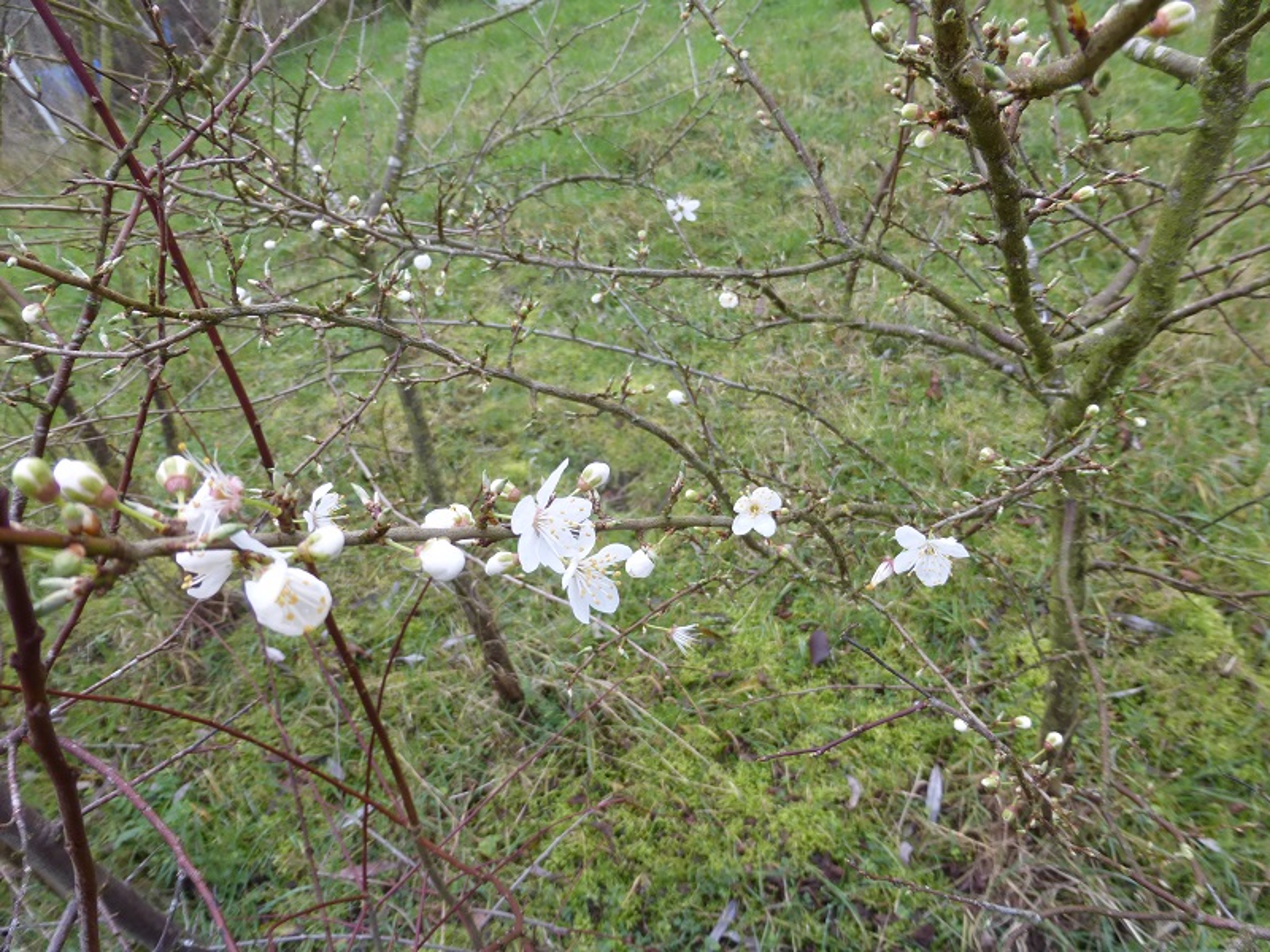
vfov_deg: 54.9
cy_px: 476
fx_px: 917
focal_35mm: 25
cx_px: 635
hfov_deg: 69.4
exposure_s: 1/60
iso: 100
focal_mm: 4.3
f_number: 3.3
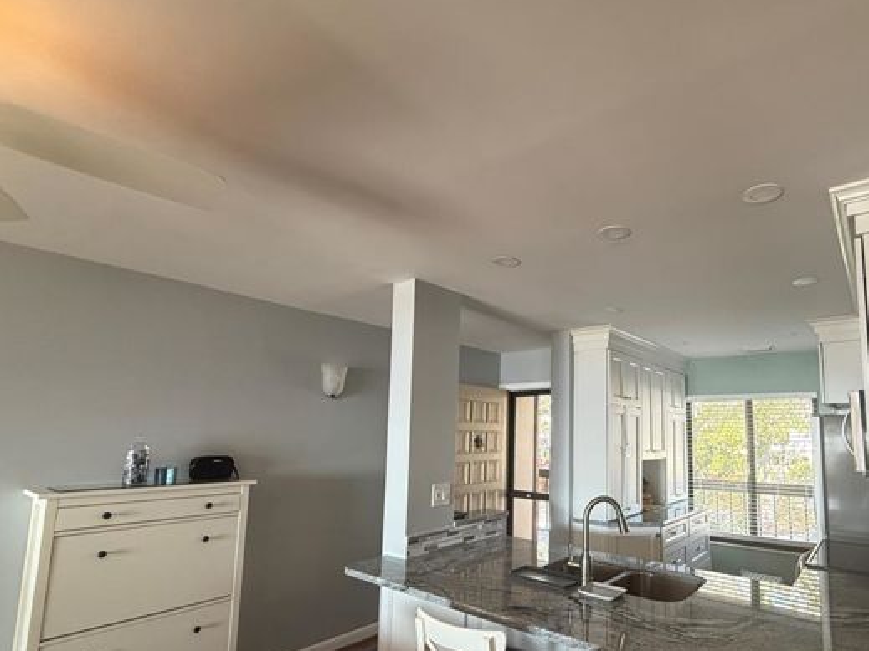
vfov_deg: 68.2
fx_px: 477
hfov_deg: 82.9
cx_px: 550
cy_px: 377
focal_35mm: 19
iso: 250
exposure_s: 1/120
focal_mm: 2.22
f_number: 2.2
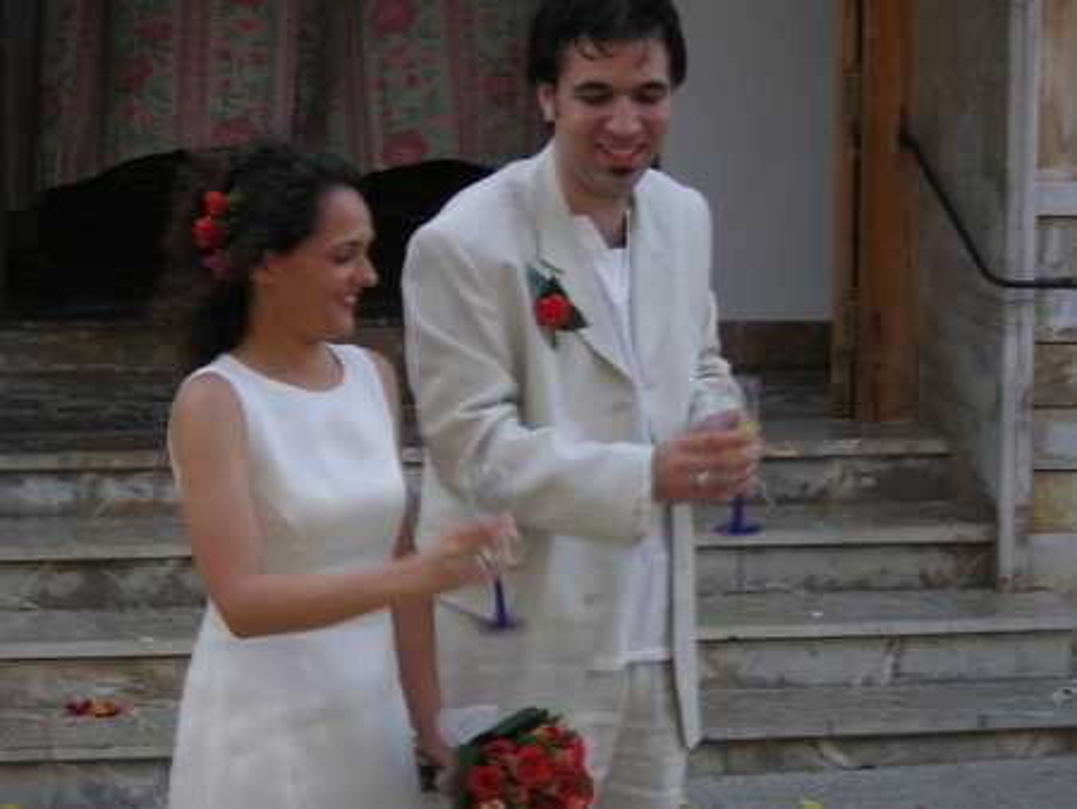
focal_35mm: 108
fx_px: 3362
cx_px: 538
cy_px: 404
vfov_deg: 13.7
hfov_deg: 18.2
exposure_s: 1/30
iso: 116
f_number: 4.7
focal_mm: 14.1
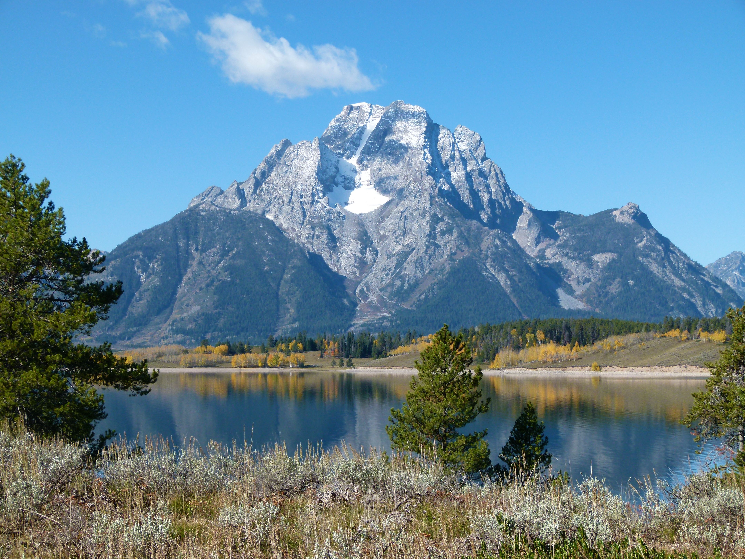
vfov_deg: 21.3
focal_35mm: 69
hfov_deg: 28.2
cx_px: 372
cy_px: 280
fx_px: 1485
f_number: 4
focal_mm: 12.3
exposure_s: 1/800
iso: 100
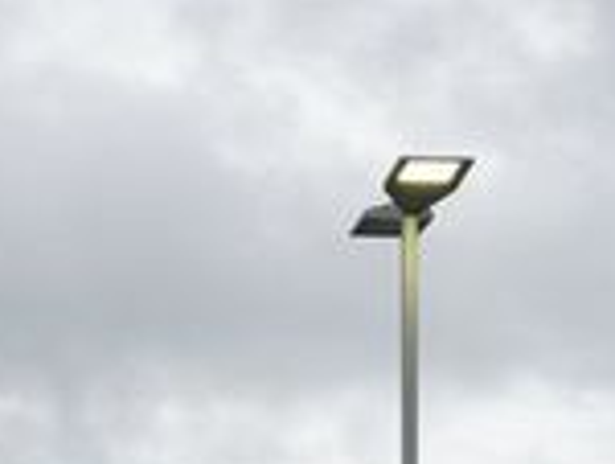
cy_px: 873
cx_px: 168
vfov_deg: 10.3
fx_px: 2402
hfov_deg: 14.5
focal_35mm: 135
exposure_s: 1/60
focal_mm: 22
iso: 160
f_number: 13
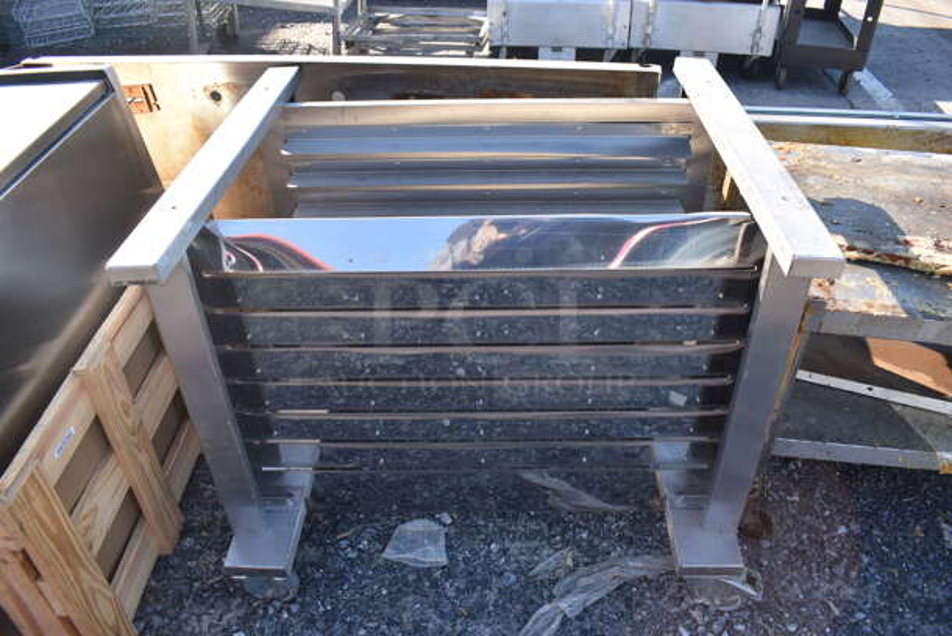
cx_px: 476
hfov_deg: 67.3
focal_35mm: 27
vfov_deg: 48.0
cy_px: 318
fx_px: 715
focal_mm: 18
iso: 220
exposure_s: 1/250
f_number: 5.6
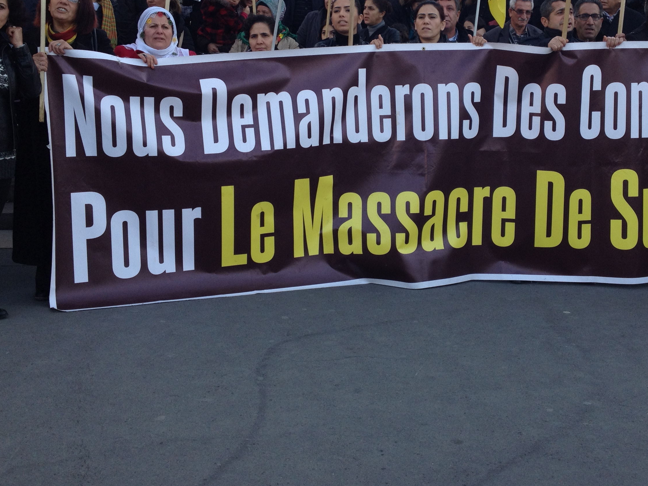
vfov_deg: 28.3
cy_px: 144
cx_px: 391
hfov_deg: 37.3
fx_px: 955
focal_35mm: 51
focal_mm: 4.28
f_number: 2.4
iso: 50
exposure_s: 1/323
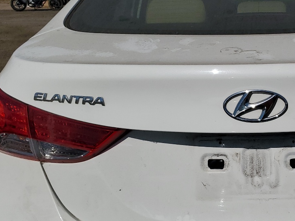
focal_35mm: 57
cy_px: 142
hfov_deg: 32.2
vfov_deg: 25.5
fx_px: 486
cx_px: 262
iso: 51
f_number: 1.5
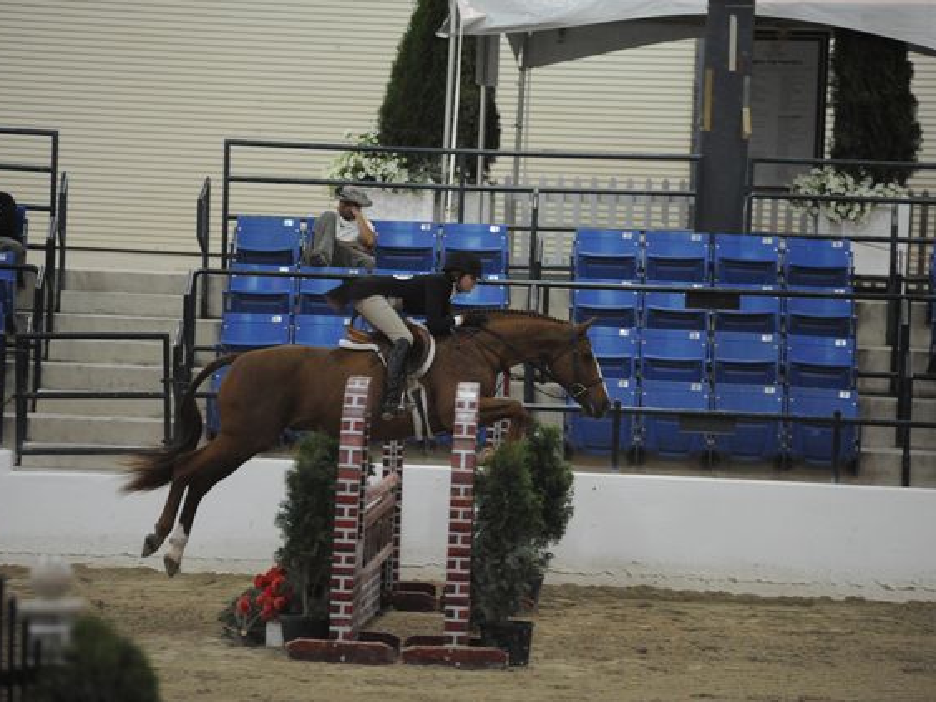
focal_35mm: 218
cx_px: 460
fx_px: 5895
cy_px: 352
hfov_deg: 9.1
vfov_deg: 6.8
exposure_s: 1/400
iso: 6400
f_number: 2.8
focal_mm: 200
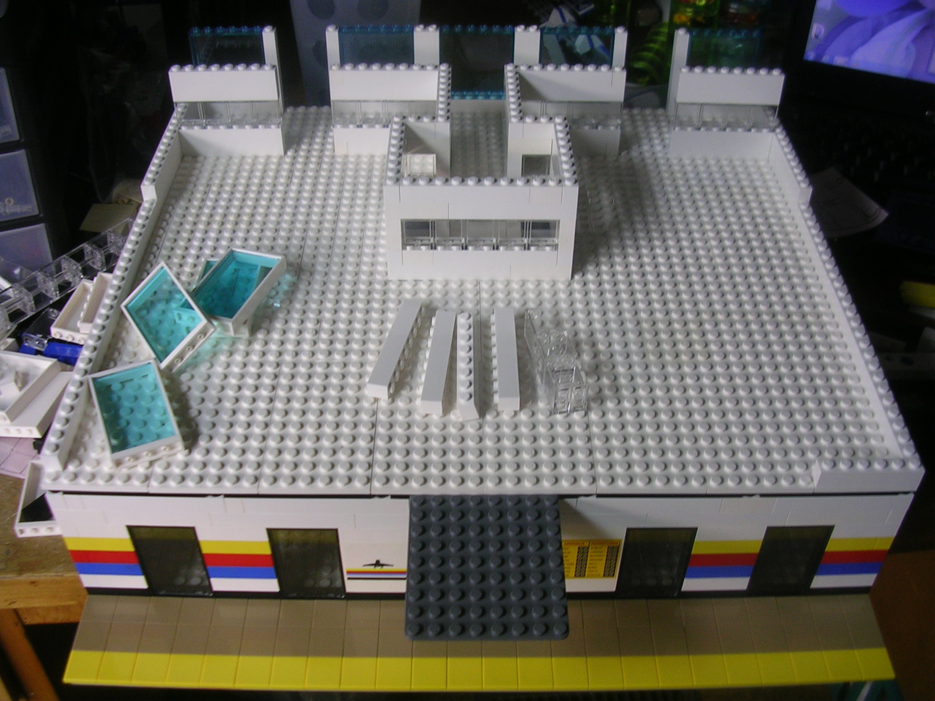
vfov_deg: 37.7
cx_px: 468
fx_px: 1026
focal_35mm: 38
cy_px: 350
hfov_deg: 49.0
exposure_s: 1/39.7
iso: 50
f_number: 2.8
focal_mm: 5.8
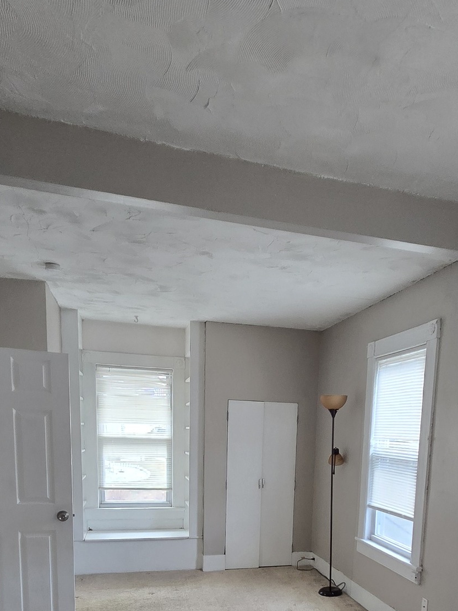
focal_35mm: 27
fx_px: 476
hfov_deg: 50.4
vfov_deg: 58.2
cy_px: 522
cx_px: 305
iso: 160
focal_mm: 2.2
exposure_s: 1/60
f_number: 2.2
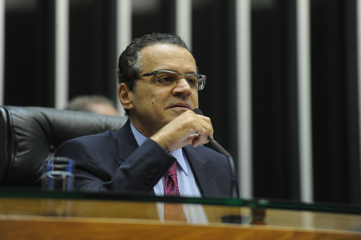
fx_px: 2004
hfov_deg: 10.3
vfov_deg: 6.9
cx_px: 180
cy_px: 120
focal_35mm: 200
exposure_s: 1/80
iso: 1600
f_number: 2.8
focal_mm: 200
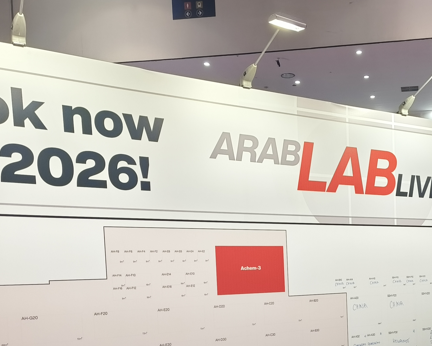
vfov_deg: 30.5
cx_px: 345
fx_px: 601
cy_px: 319
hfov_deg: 38.1
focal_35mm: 47
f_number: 1.75
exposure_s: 1/100
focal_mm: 5.5
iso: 164
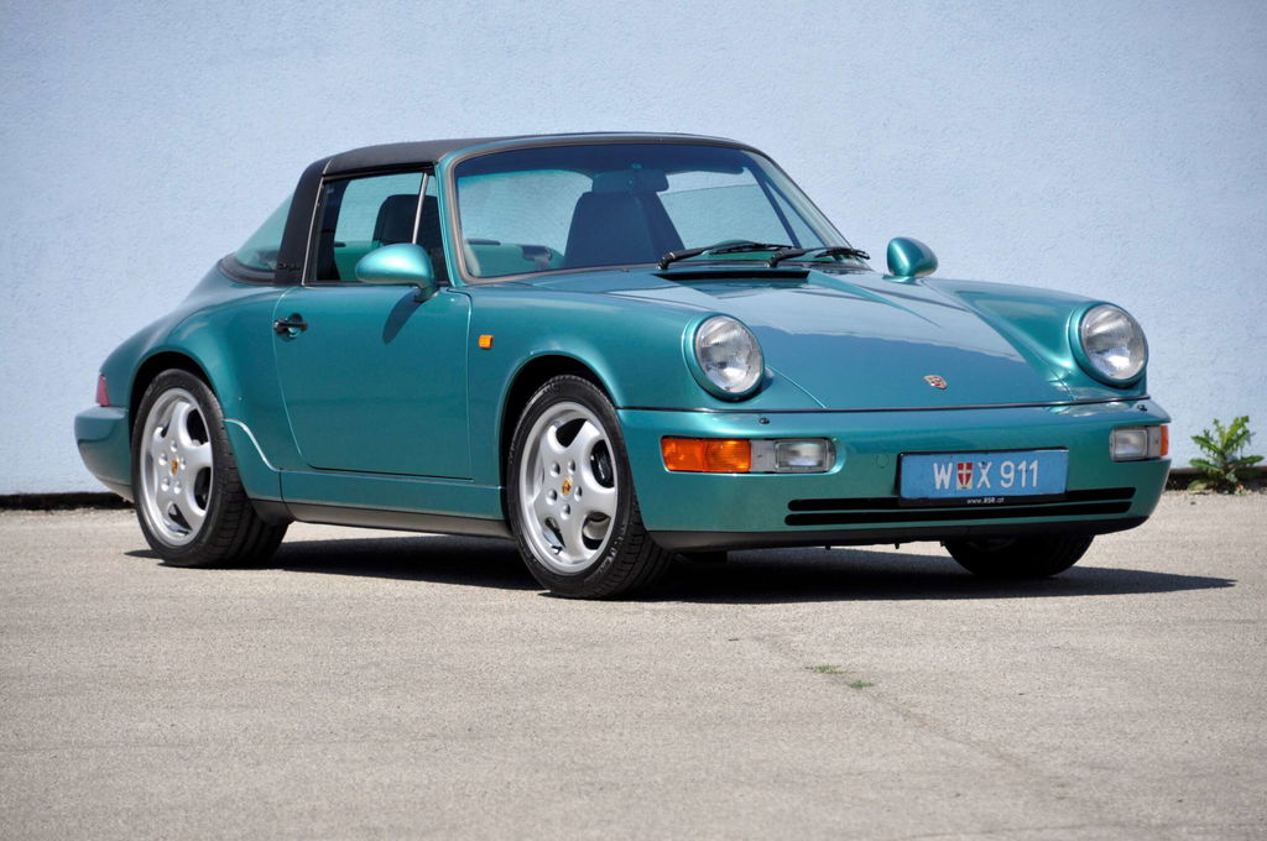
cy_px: 420
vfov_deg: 6.5
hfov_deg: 9.8
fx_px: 7381
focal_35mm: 210
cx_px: 634
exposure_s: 1/640
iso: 500
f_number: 6
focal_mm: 140
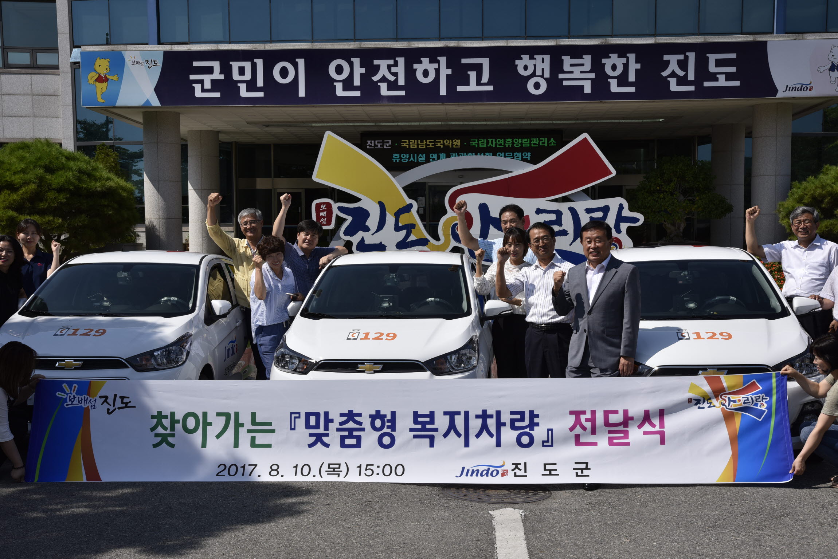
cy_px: 280
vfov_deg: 26.0
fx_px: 1211
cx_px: 419
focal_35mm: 52
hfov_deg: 38.2
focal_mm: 52
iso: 100
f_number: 13
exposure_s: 1/250
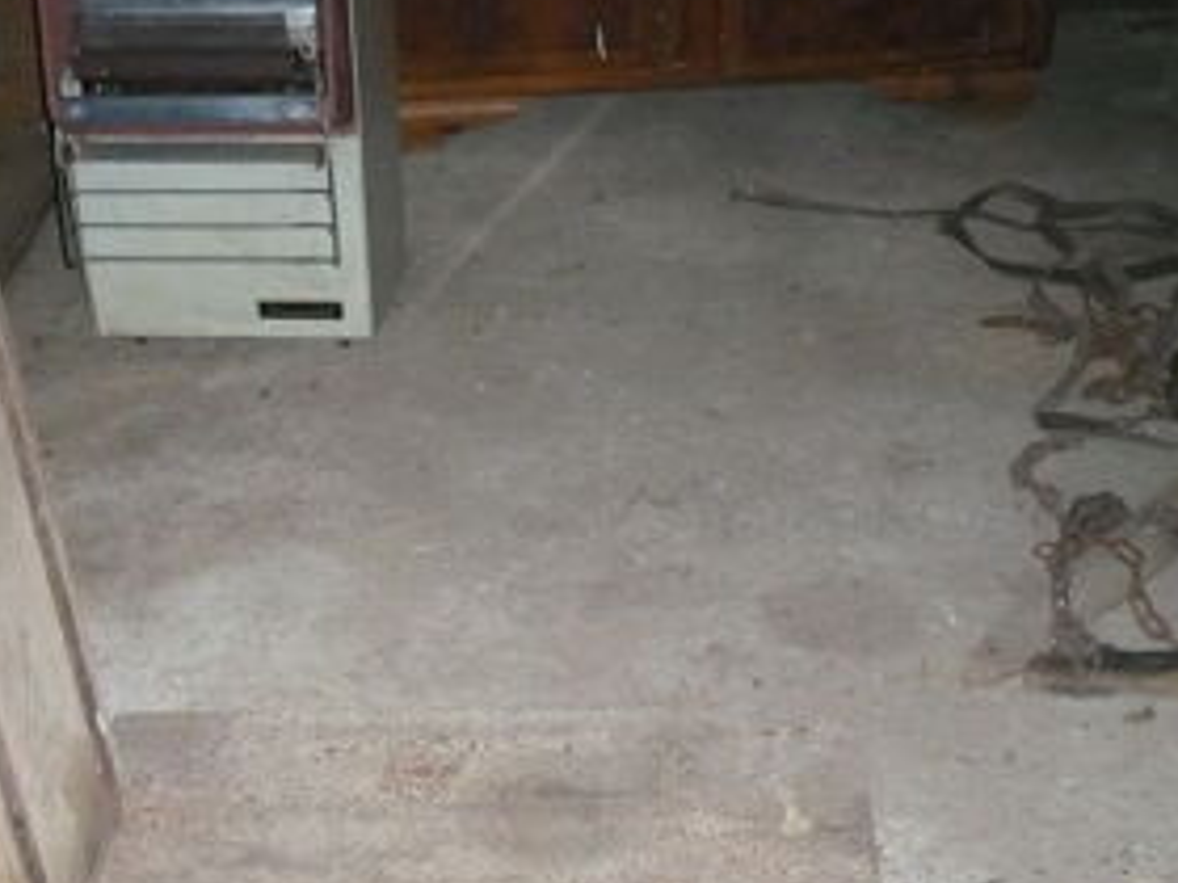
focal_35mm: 60
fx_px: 2042
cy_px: 690
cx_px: 316
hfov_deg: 31.7
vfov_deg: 24.1
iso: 400
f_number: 2.8
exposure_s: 1/30
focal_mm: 5.8
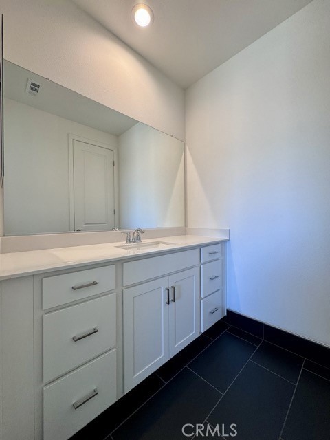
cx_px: 165
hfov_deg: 85.7
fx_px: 178
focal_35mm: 14
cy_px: 220
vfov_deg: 102.1
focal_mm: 2.22
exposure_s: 1/120
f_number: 2.2
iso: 160
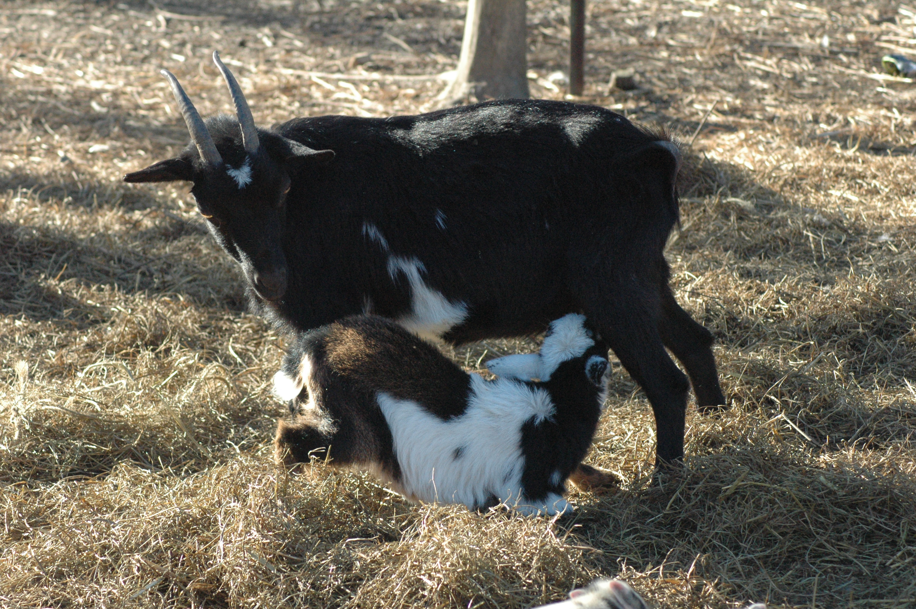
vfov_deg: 8.7
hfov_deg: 13.1
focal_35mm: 158
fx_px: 4004
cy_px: 304
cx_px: 458
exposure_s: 1/640
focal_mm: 105
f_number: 6.3
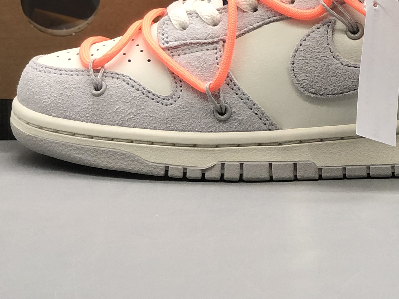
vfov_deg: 9.7
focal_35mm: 150
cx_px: 311
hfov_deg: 13.1
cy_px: -87
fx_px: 1729
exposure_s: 1/59
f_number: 2.4
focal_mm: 6
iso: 32
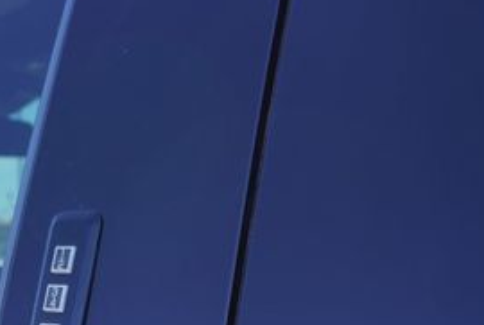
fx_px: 956
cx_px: 20
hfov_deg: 27.1
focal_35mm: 71
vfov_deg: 18.5
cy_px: 356
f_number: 5
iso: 100
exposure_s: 1/100
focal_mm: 20
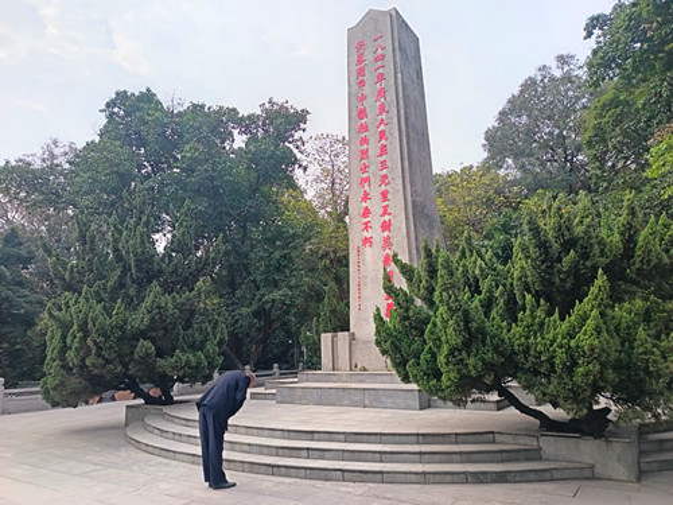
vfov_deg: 56.8
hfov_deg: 71.6
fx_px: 467
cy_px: 252
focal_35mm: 24
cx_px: 336
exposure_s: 1/187
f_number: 1.75
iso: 100
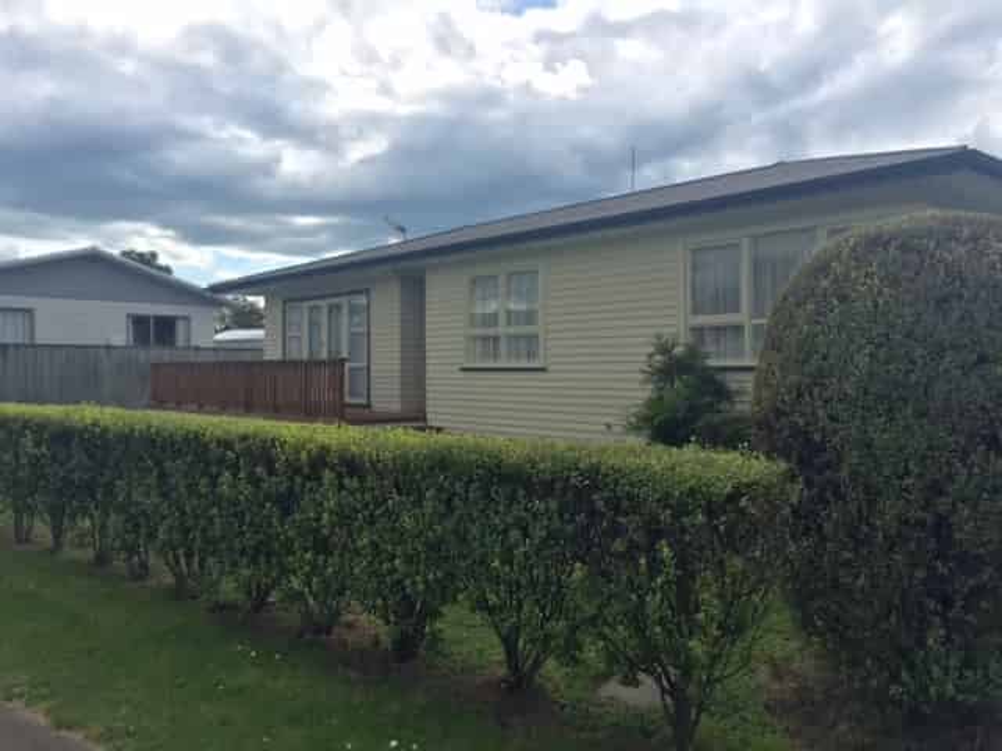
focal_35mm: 29
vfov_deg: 48.2
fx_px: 839
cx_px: 501
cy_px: 376
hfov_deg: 61.7
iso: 32
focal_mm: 4.15
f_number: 2.2
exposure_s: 1/1980
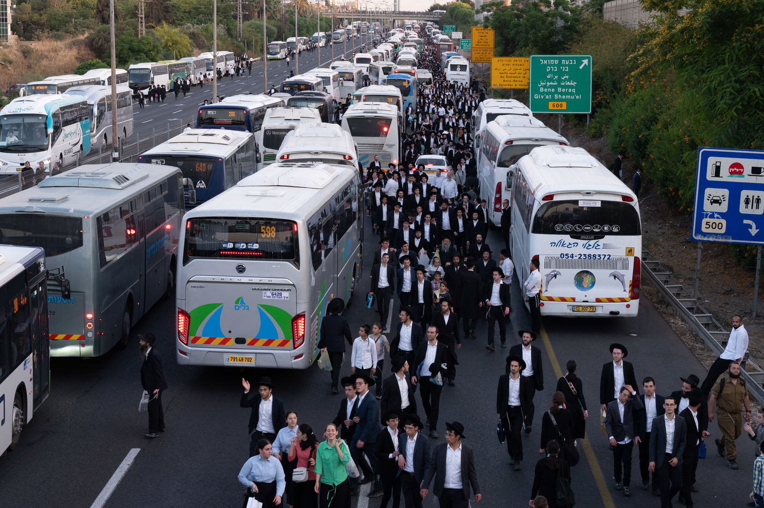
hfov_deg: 28.9
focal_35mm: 70
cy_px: 254
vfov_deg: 19.4
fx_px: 1484
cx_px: 382
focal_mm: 70
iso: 1600
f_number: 13
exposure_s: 1/100
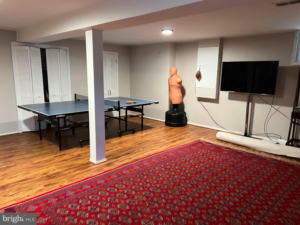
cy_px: 112
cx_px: 150
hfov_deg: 67.3
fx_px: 225
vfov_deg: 53.1
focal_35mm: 26
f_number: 1.5
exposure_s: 1/40
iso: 400
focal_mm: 5.7
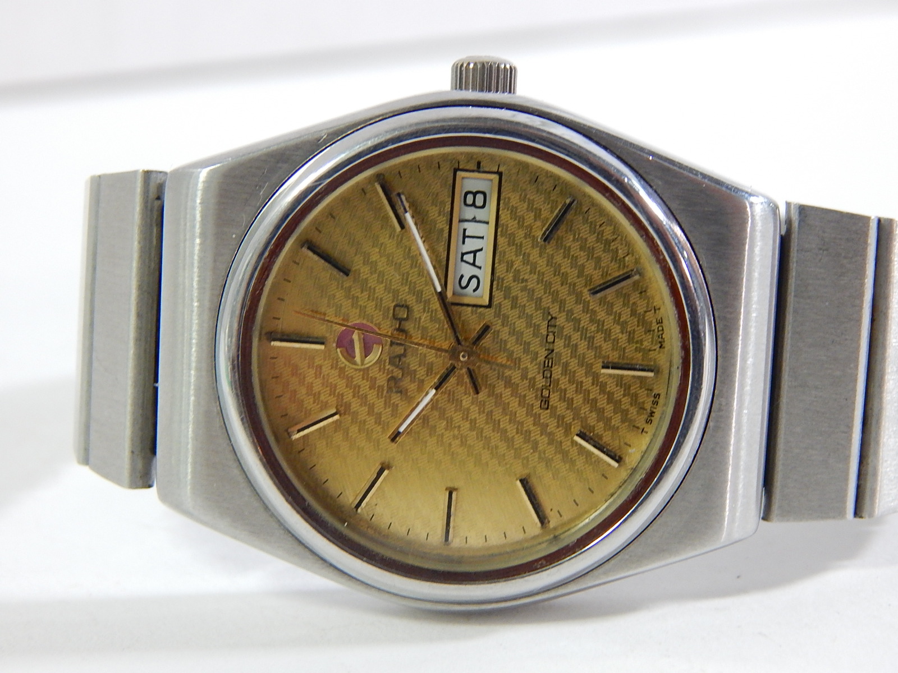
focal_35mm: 75
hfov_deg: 26.0
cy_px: 336
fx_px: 1946
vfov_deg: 19.6
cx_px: 449
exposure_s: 1/25
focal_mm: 13.5
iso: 400
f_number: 4.2
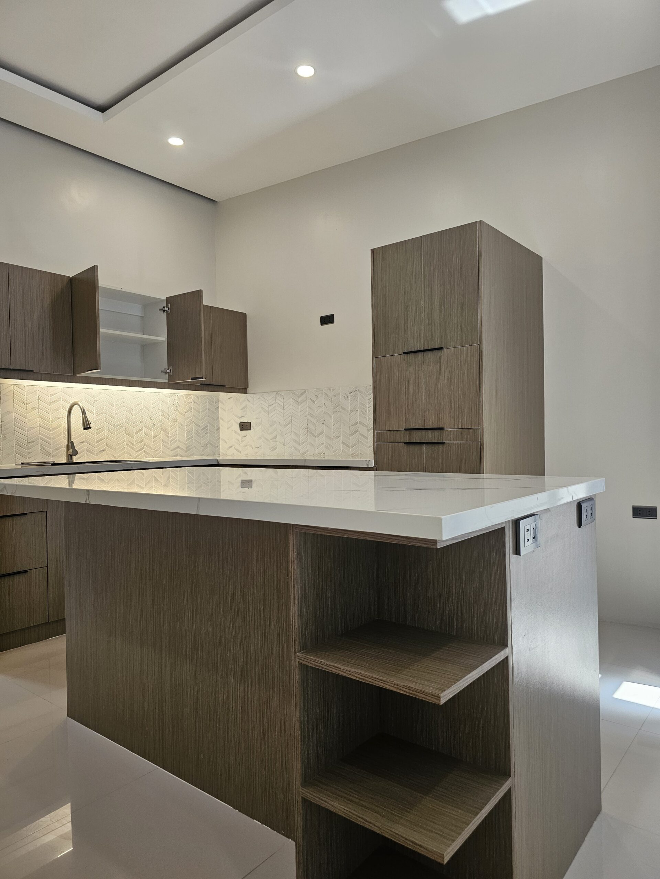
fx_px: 585
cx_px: 330
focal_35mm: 23
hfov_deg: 58.9
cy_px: 440
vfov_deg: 73.9
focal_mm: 6.3
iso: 200
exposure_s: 1/120
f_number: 1.7
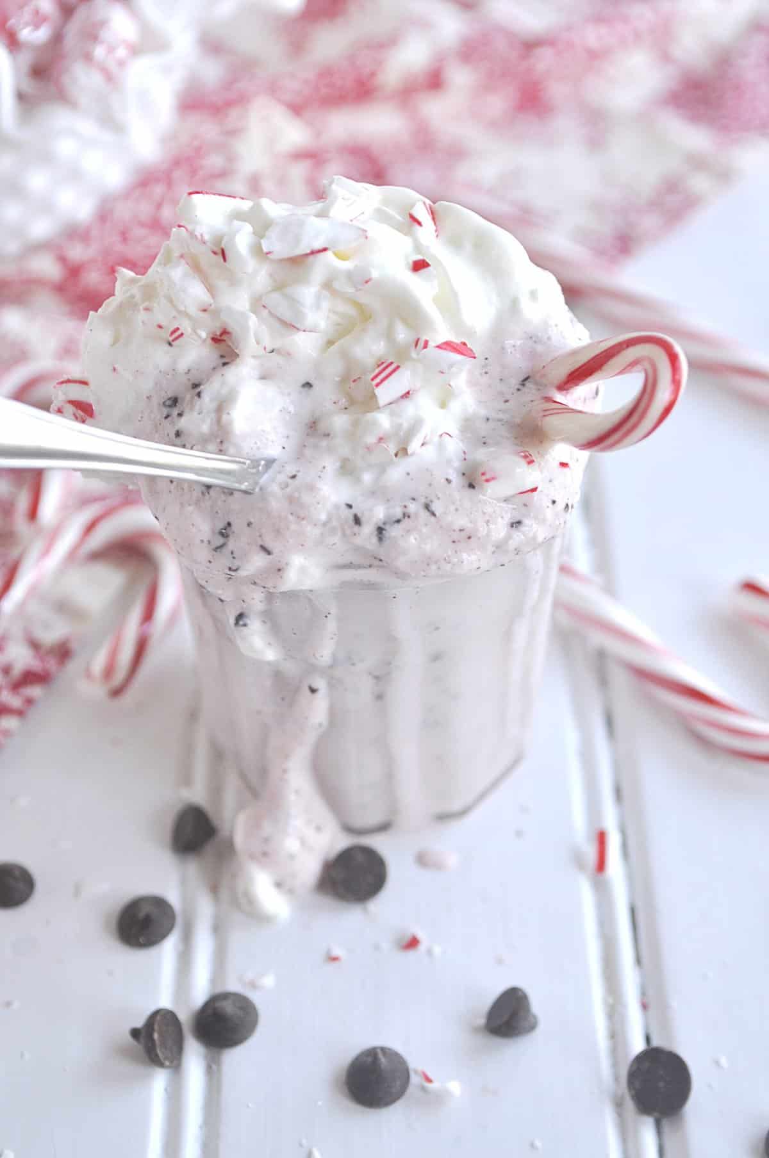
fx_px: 1928
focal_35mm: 60
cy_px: 579
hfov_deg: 22.6
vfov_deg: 33.4
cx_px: 384
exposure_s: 1/125
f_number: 4.5
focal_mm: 40
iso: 640
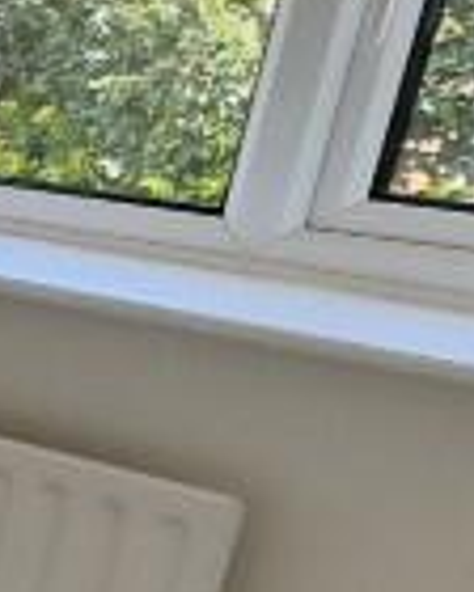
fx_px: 1754
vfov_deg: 19.2
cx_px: -1477
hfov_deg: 7.9
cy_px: 309
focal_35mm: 100
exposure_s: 1/117
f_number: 2.2
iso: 40
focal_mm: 2.22
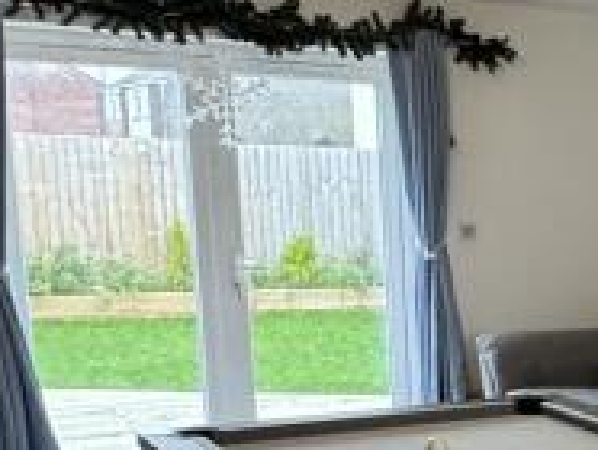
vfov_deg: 18.8
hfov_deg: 20.2
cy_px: 411
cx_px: 990
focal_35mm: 77
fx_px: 1332
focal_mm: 2.22
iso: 320
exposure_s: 1/83
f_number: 2.2
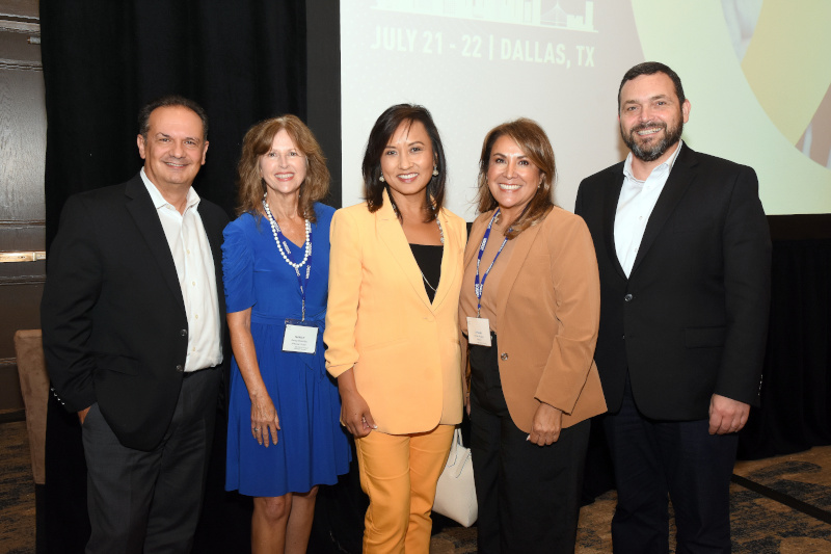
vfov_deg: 40.0
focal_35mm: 33
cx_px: 416
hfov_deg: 57.2
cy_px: 277
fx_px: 762
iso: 1000
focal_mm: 22
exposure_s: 1/100
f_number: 8
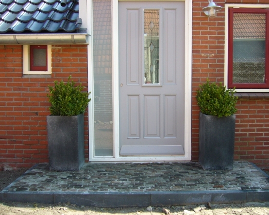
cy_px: 108
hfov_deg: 49.1
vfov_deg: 40.1
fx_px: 295
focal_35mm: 37
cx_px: 142
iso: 100
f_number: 2.8
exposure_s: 1/320
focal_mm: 5.8
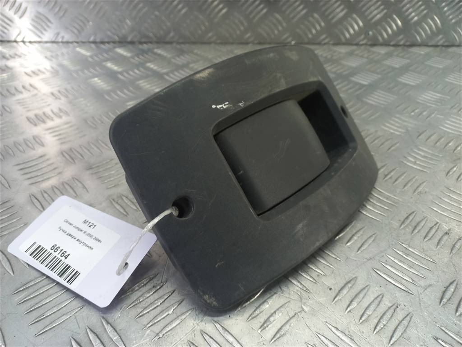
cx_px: 231
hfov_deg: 69.4
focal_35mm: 25
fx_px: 334
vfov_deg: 54.9
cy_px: 174
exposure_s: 1/50
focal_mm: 4.6
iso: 64
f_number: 1.8
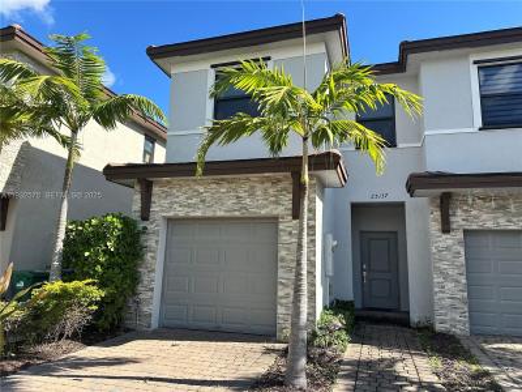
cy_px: 196
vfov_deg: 56.8
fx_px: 362
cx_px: 261
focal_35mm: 24
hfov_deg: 71.6
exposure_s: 1/2203
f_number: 1.78
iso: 80
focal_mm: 6.86
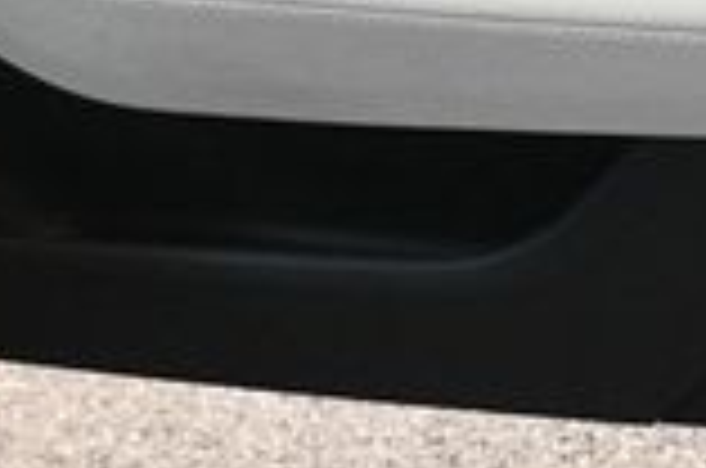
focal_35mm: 147
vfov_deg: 9.1
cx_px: 441
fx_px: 2877
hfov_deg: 14.0
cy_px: -207
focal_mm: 24
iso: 2200
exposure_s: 1/125
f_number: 3.8
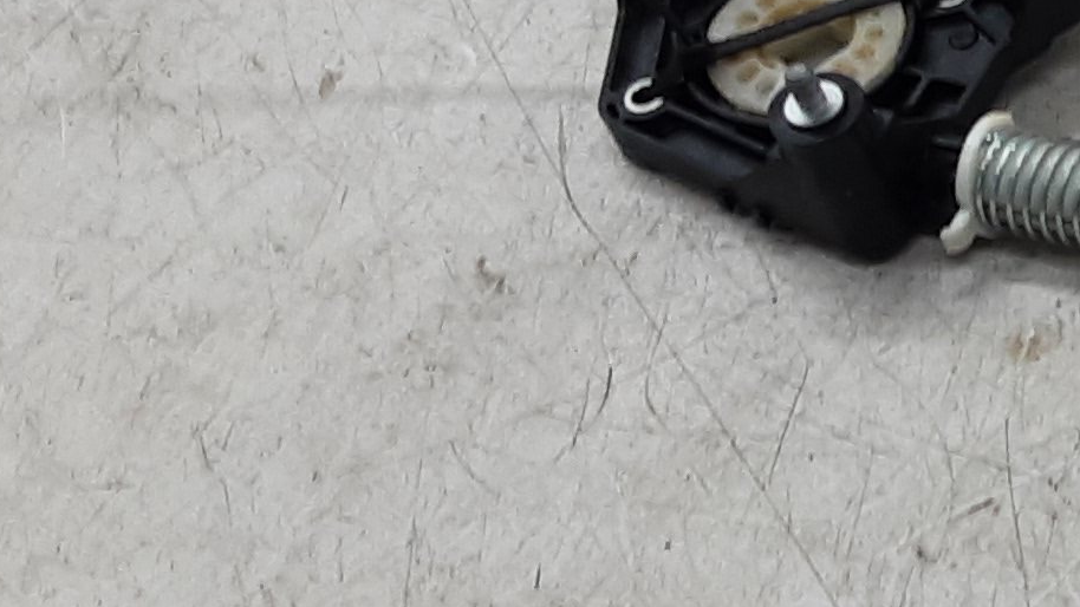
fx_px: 3007
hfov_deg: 17.4
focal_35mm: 105
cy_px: 260
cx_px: 1800
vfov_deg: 11.5
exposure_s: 1/50
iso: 50
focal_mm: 2.91
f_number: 1.9
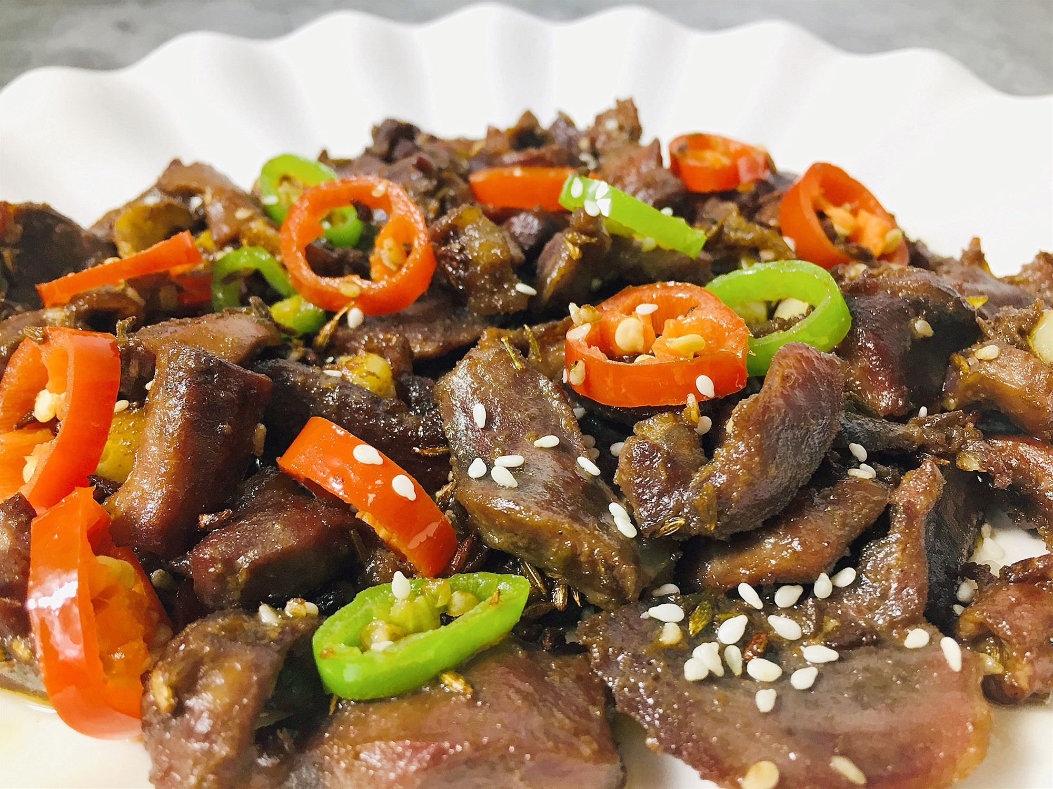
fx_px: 882
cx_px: 526
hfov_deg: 61.7
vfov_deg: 48.2
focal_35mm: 29
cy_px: 394
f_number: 2.2
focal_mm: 4.15
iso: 32
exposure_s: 1/33
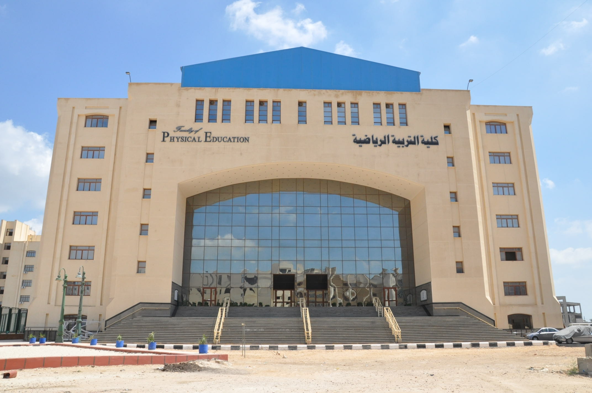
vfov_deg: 47.8
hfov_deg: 67.4
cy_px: 196
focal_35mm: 27
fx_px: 443
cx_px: 296
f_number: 13
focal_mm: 18
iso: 1000
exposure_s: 1/640
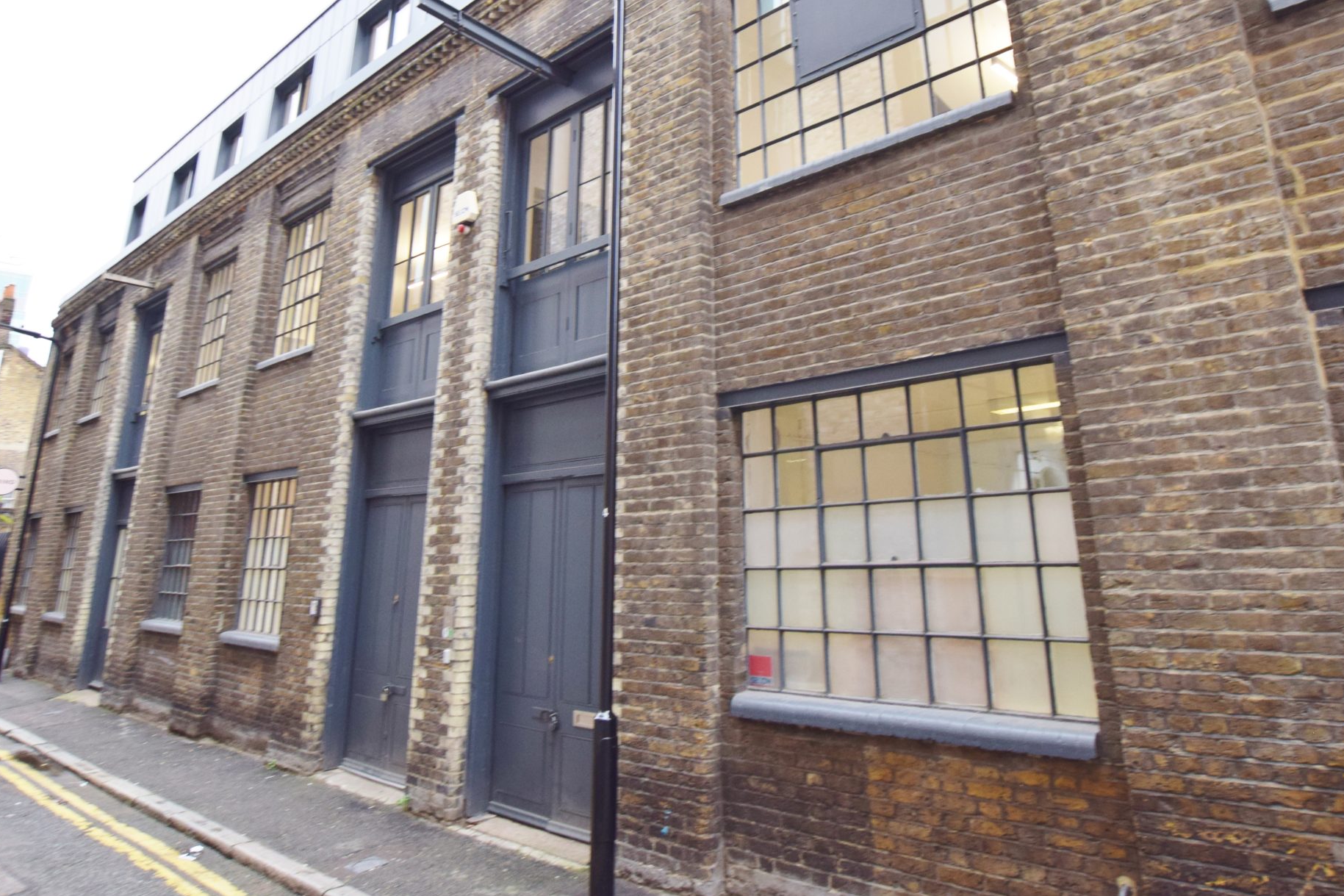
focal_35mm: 21
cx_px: 719
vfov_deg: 57.9
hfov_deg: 81.1
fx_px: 784
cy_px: 286
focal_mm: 10
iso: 400
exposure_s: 1/80
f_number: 4.5
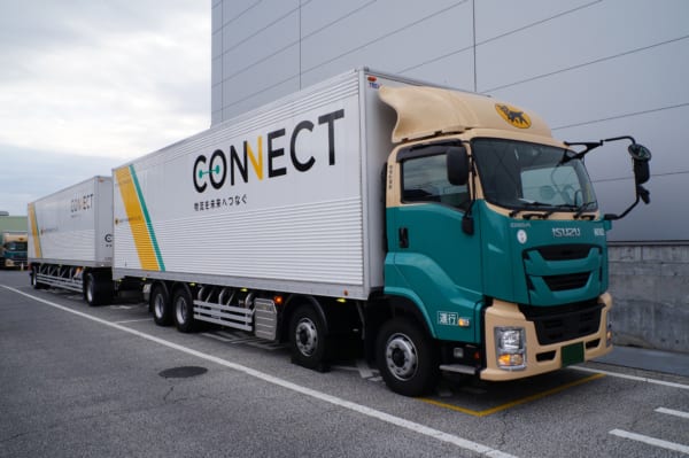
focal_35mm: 28
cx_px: 344
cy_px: 229
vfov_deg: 45.6
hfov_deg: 64.6
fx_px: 545
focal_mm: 19
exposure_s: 1/100
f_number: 11
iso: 200
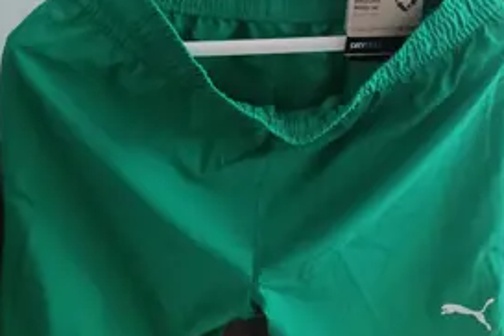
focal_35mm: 41
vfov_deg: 32.3
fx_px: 574
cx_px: 258
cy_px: 103
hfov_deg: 47.4
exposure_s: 1/25
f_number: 1.8
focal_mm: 3.98
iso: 800
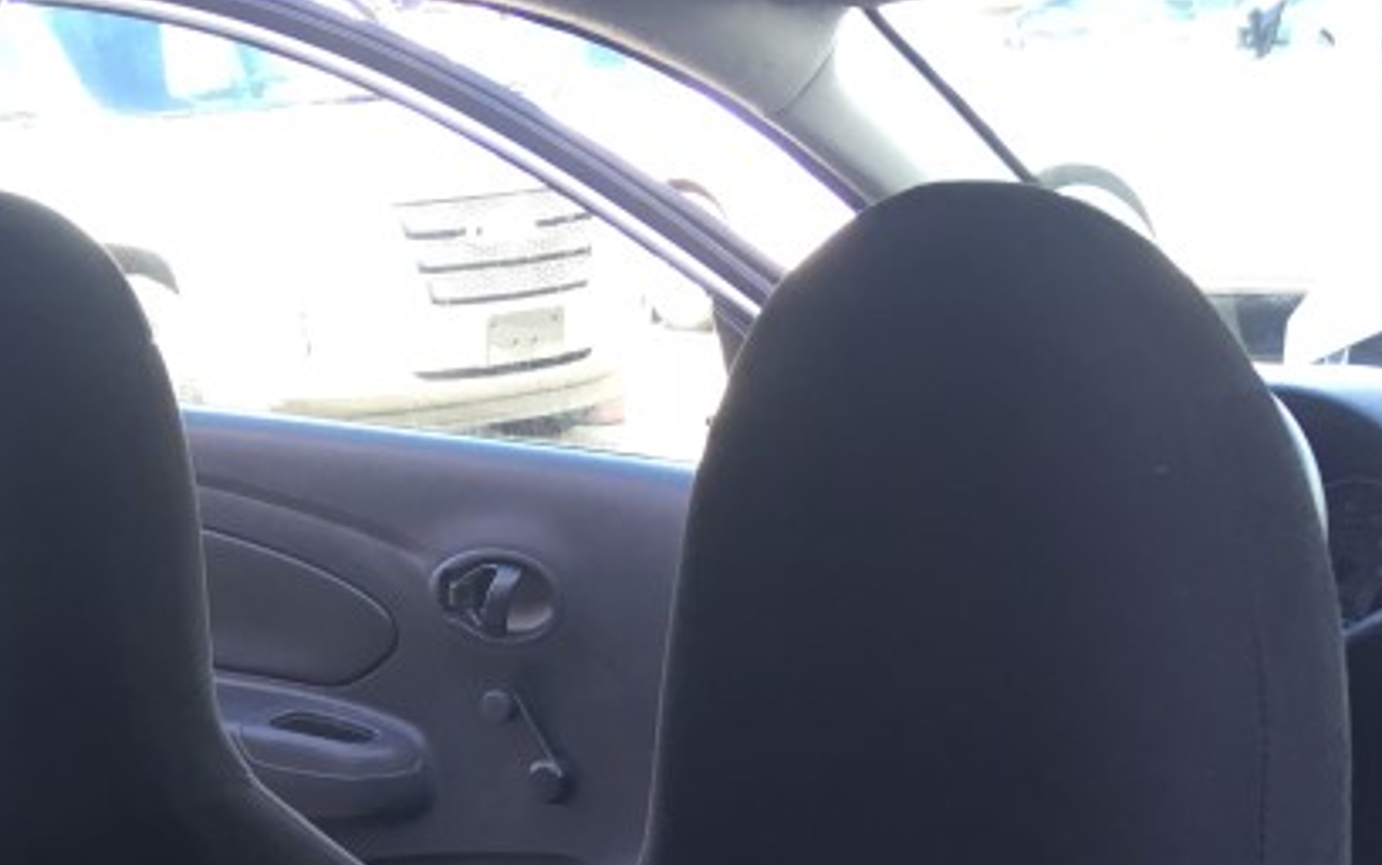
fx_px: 2901
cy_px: 1159
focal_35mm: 77
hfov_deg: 26.2
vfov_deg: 16.0
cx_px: 243
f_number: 2.2
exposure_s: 1/40
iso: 25
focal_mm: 4.15
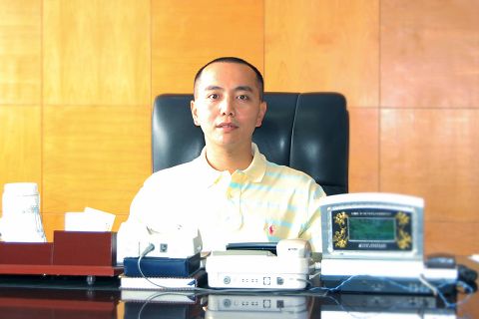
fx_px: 918
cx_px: 240
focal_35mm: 69
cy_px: 160
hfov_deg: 29.2
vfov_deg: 19.7
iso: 800
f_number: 5.3
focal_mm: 46
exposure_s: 1/160
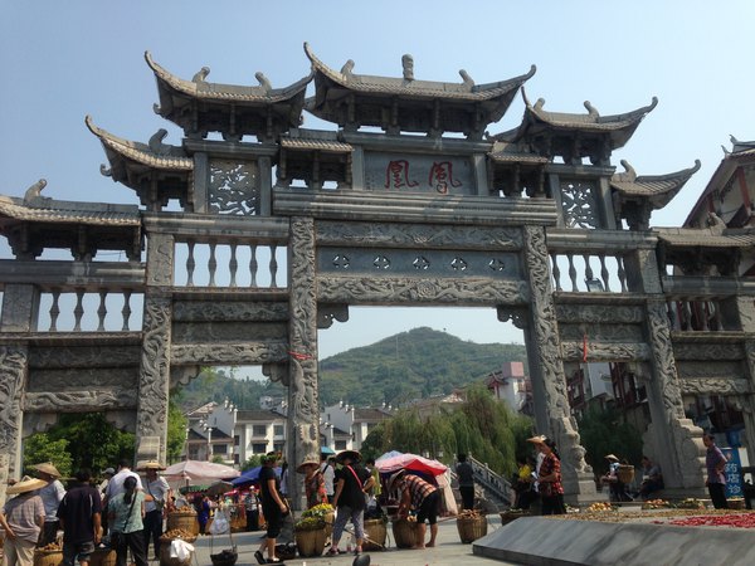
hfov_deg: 55.4
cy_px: 283
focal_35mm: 33
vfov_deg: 42.9
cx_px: 378
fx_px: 720
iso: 50
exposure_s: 1/1355
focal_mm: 4.13
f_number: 2.4
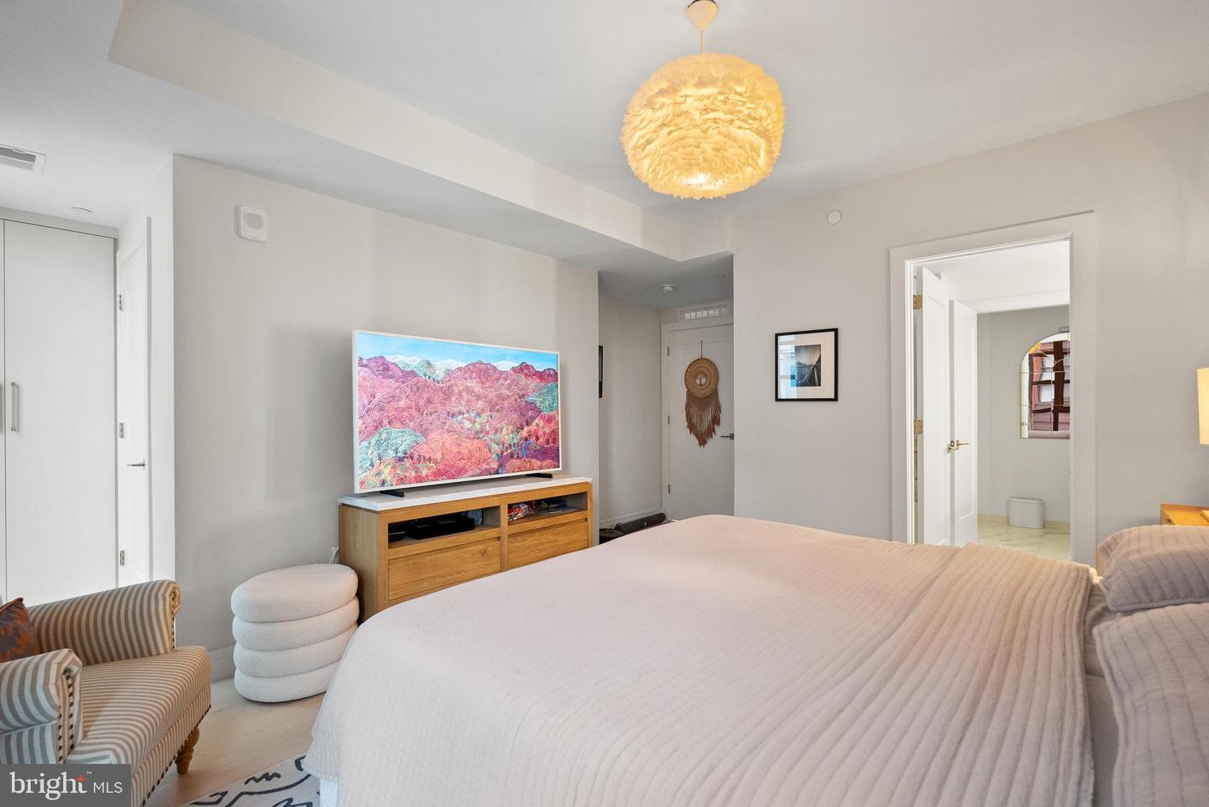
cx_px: 604
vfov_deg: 72.1
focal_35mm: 16
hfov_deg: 95.0
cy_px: 404
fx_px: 554
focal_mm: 16.5
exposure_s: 1/25
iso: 1600
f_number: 4
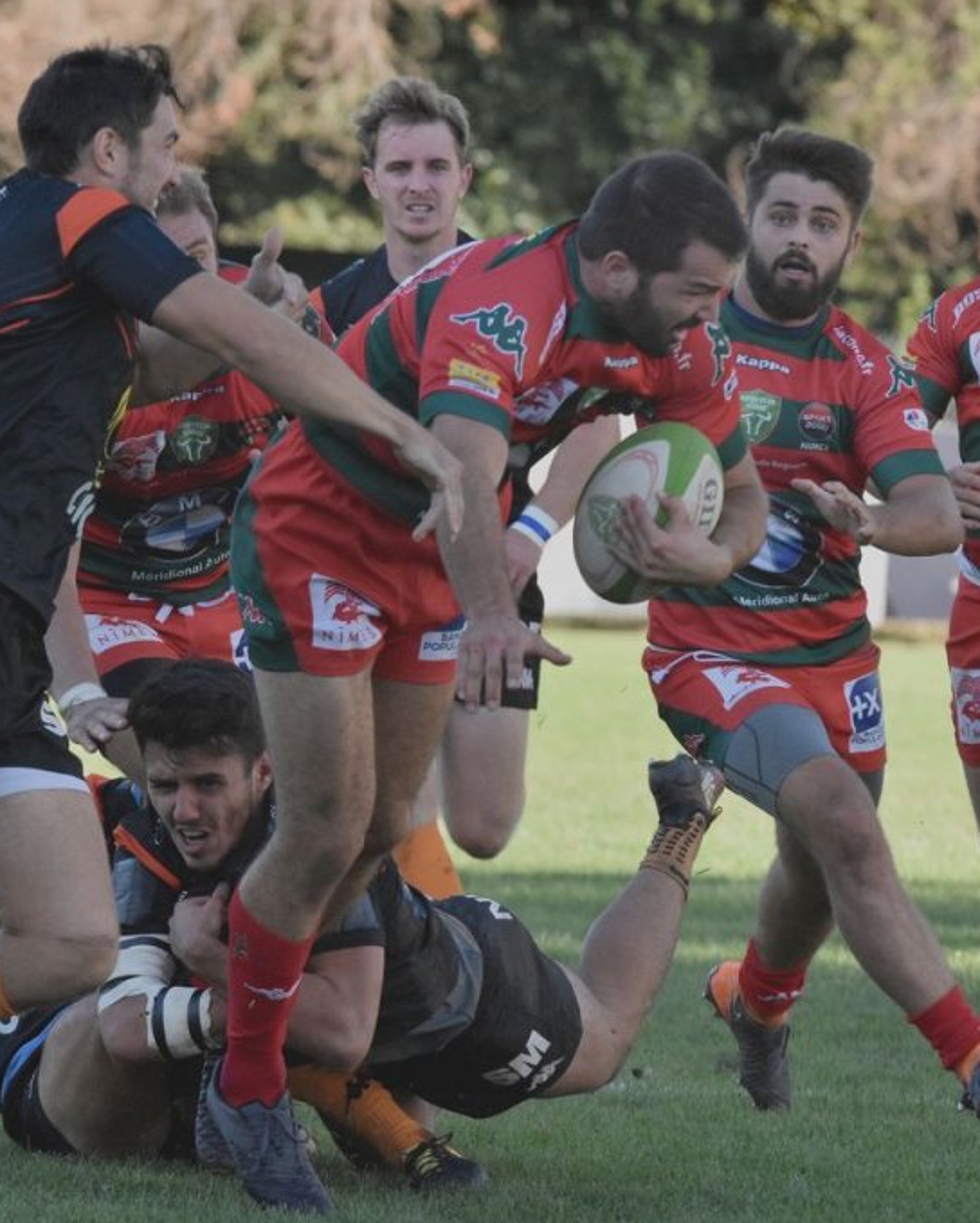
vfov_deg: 3.8
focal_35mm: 509
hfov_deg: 3.0
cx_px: 580
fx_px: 18437
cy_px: 611
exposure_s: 1/1600
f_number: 9
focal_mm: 240
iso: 1600
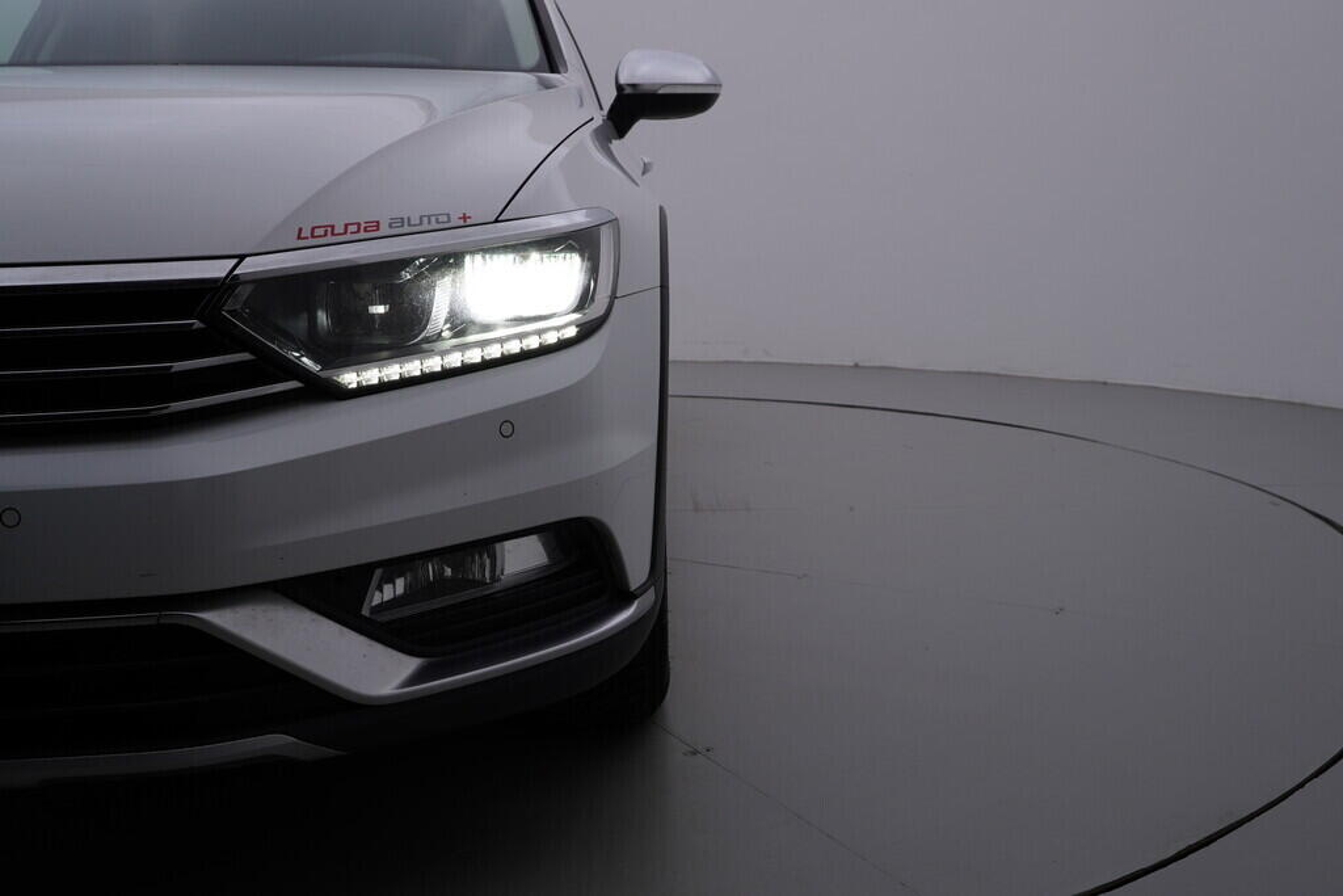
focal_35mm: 36
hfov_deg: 53.1
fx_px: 1343
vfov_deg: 36.9
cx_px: 672
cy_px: 448
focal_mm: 24
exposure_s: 1/160
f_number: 5.6
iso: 125
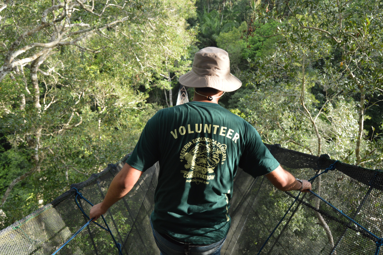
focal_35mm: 27
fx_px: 287
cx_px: 192
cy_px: 128
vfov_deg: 47.8
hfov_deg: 67.4
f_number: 5.6
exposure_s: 1/125
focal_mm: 18
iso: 360
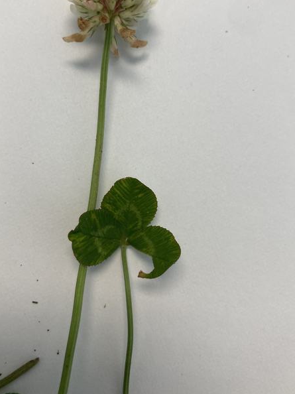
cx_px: 140
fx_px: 375
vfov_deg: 55.2
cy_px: 174
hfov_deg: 42.9
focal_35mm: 33
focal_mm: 3.99
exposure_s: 1/120
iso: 50
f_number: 1.8
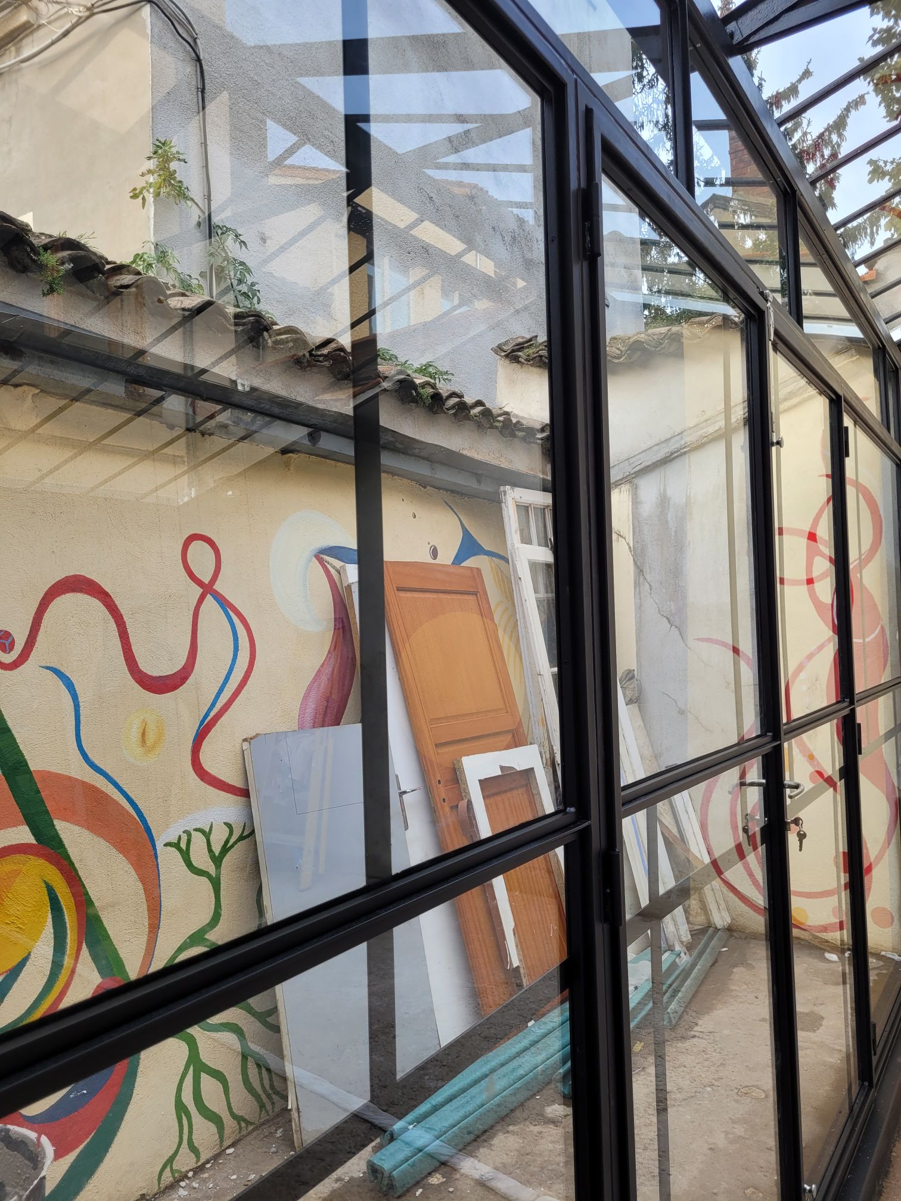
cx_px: 450
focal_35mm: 26
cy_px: 600
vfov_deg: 67.3
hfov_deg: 53.1
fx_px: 902
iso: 40
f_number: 1.8
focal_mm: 5.4
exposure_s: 1/124
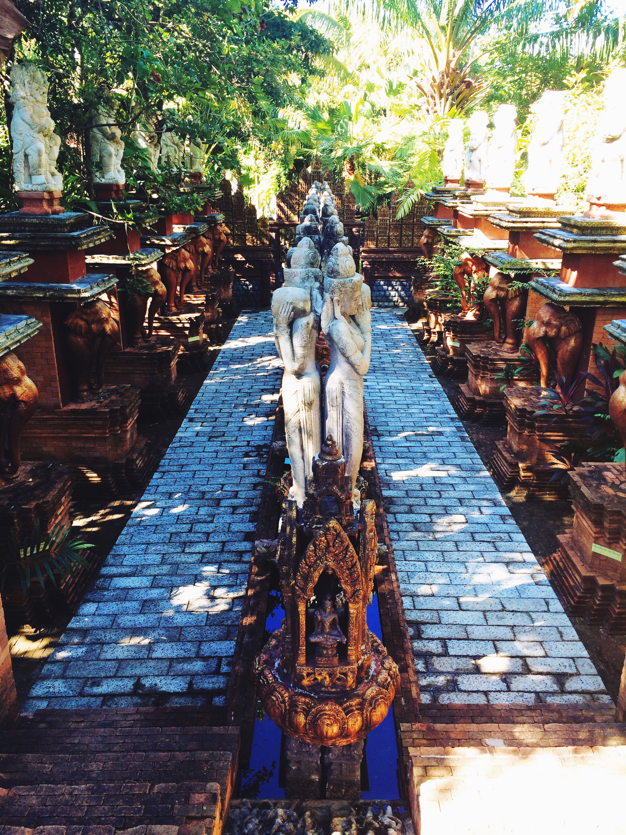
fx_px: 723
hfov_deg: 46.8
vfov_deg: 60.0
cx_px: 313
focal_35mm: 30
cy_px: 418
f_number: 2.2
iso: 40
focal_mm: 4.12
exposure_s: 1/120
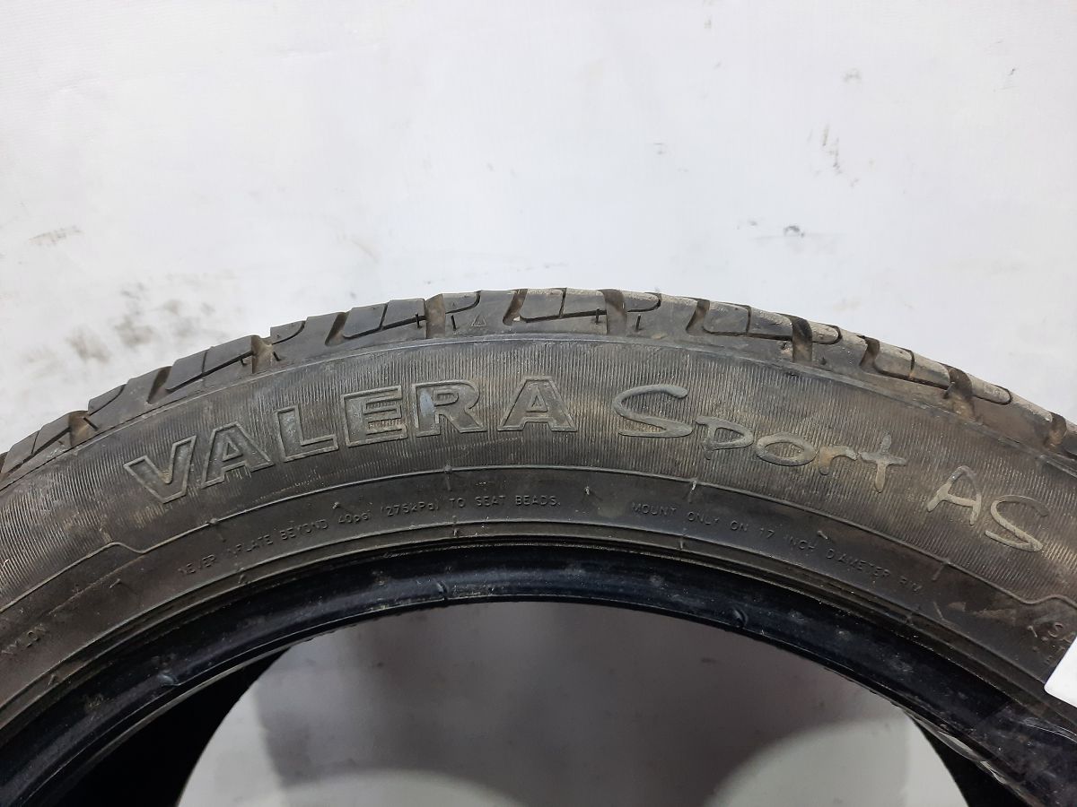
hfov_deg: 69.4
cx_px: 538
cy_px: 404
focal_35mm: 25
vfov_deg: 54.9
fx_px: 778
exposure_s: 1/50
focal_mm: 4.6
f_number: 2
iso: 200
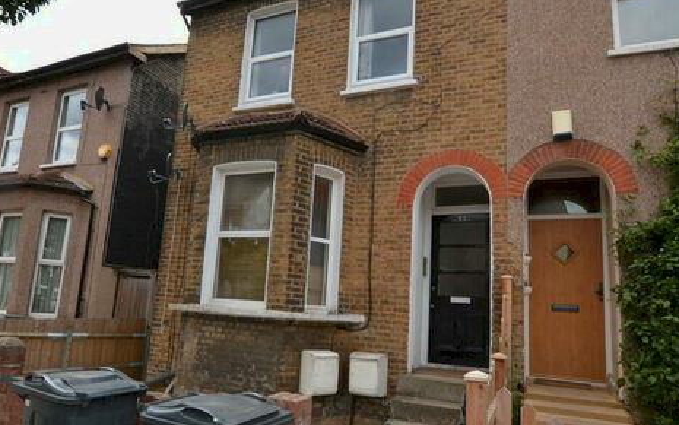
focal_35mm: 23
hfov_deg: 77.1
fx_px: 426
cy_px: 234
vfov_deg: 52.9
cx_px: 320
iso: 100
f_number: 7.1
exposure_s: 1/200
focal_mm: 10
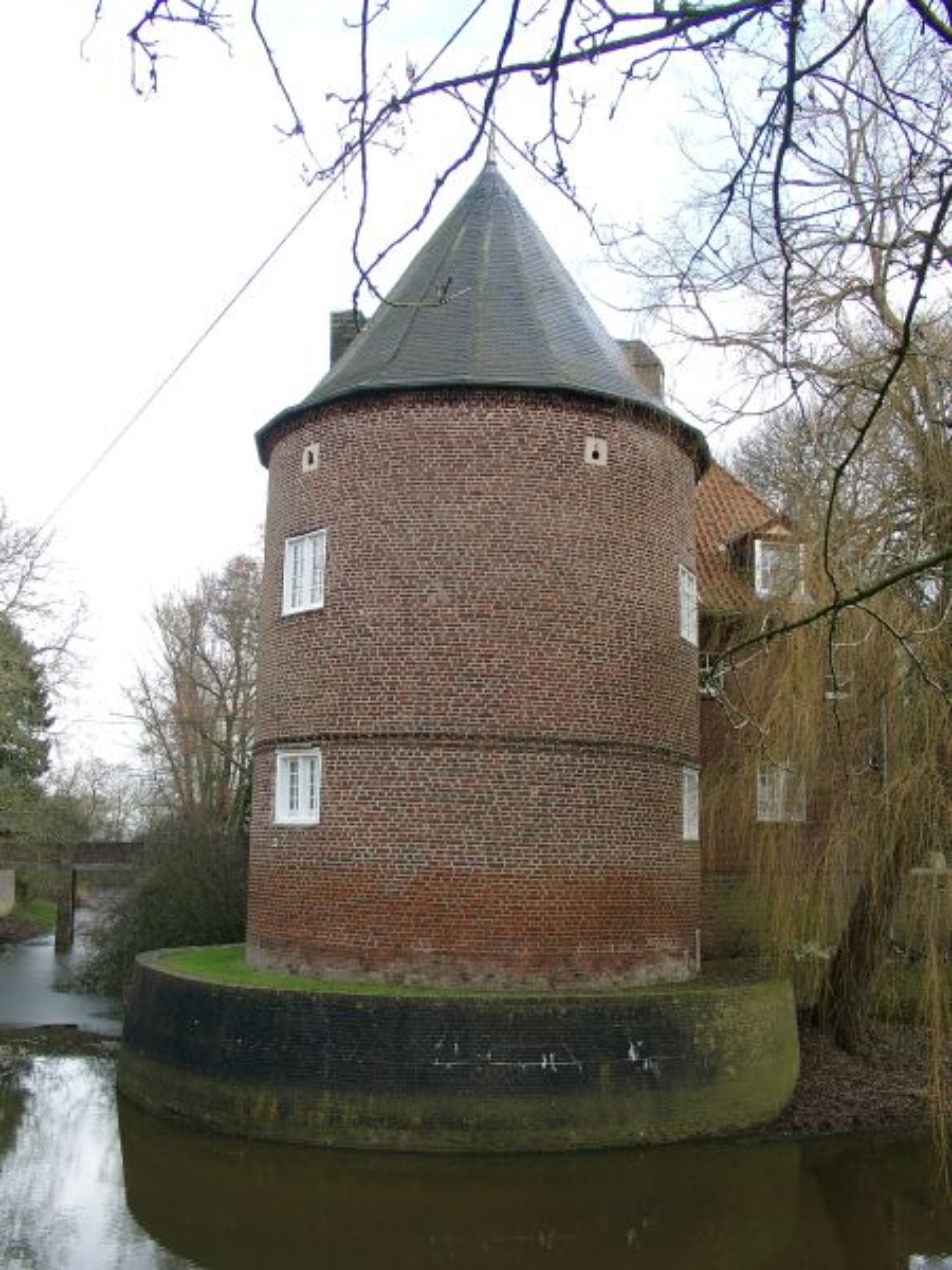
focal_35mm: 34
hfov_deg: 41.8
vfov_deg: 54.0
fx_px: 1247
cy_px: 635
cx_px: 476
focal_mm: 7.13
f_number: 4
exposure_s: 1/160
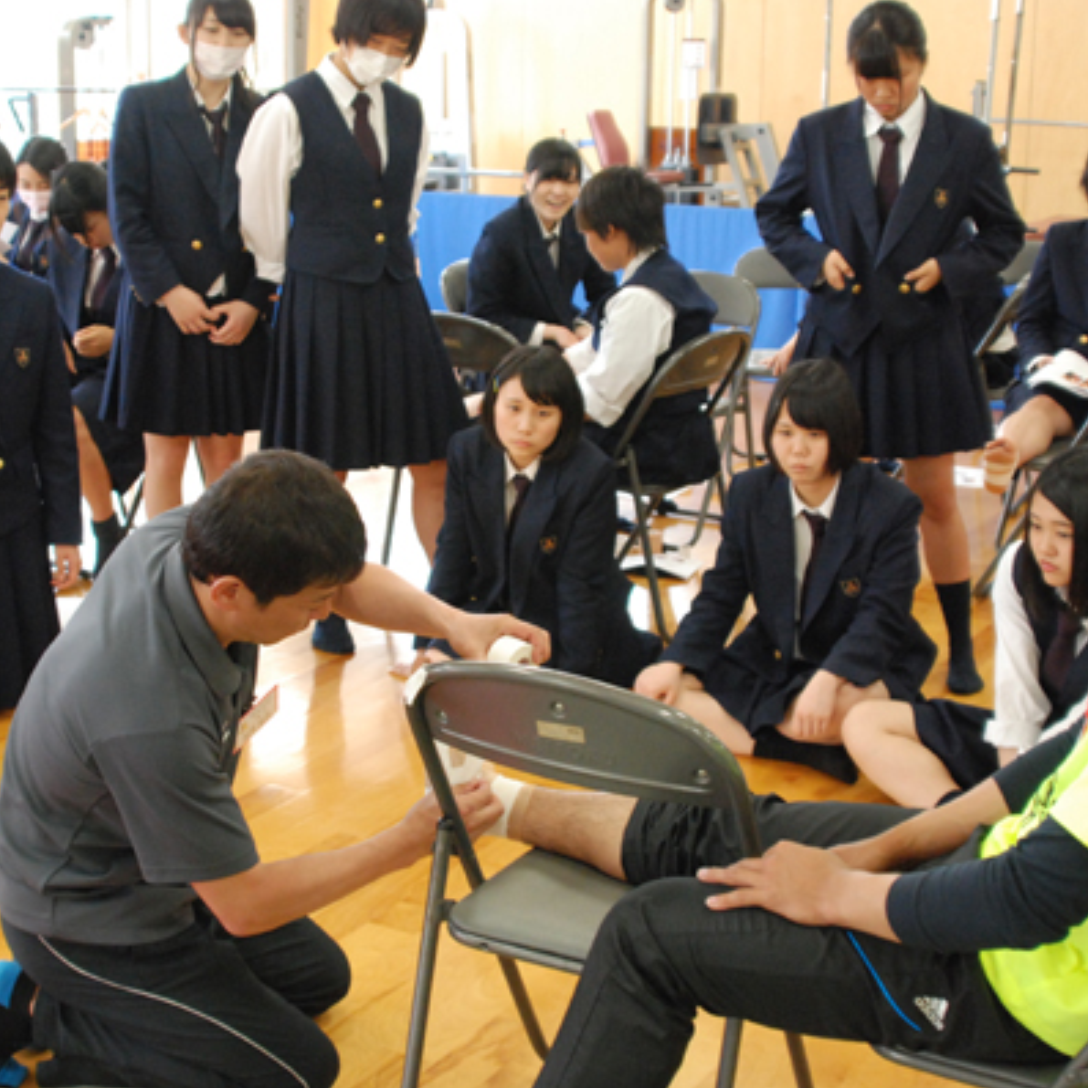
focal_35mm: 54
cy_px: 540
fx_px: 1920
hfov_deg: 31.6
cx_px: 521
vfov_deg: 31.6
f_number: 4
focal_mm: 28
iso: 1600
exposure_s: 1/100
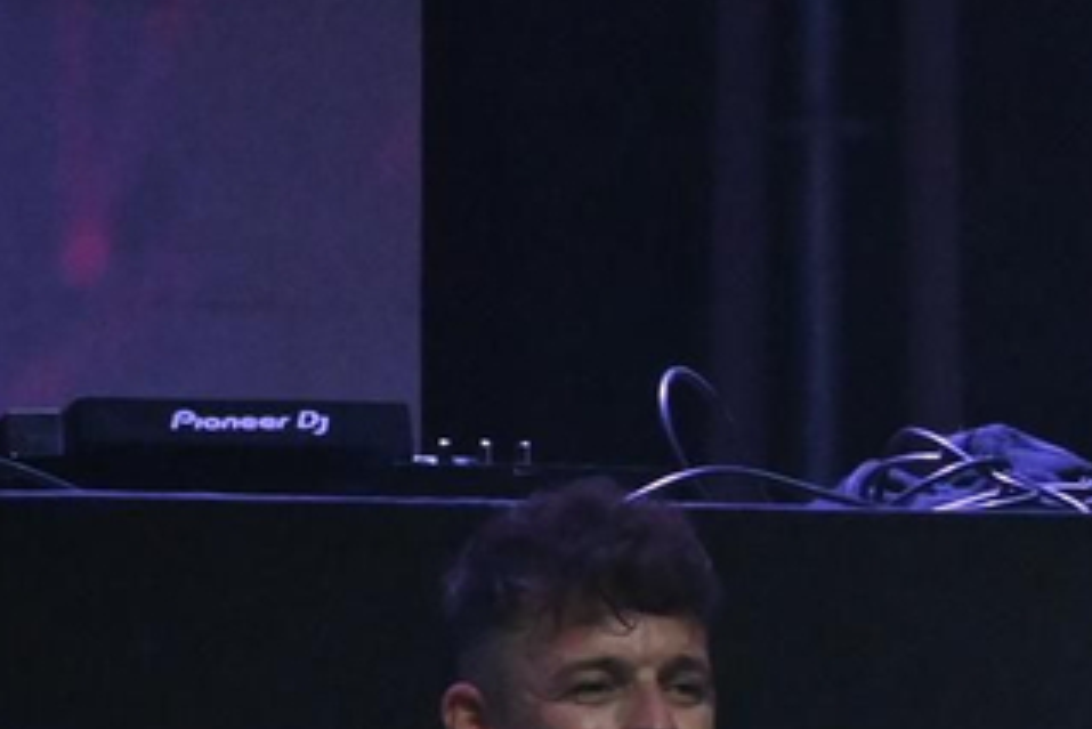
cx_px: 2646
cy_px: 1437
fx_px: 41118
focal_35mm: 1355
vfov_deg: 1.0
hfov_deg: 1.5
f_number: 5.6
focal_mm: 180
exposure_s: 1/200
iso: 4000
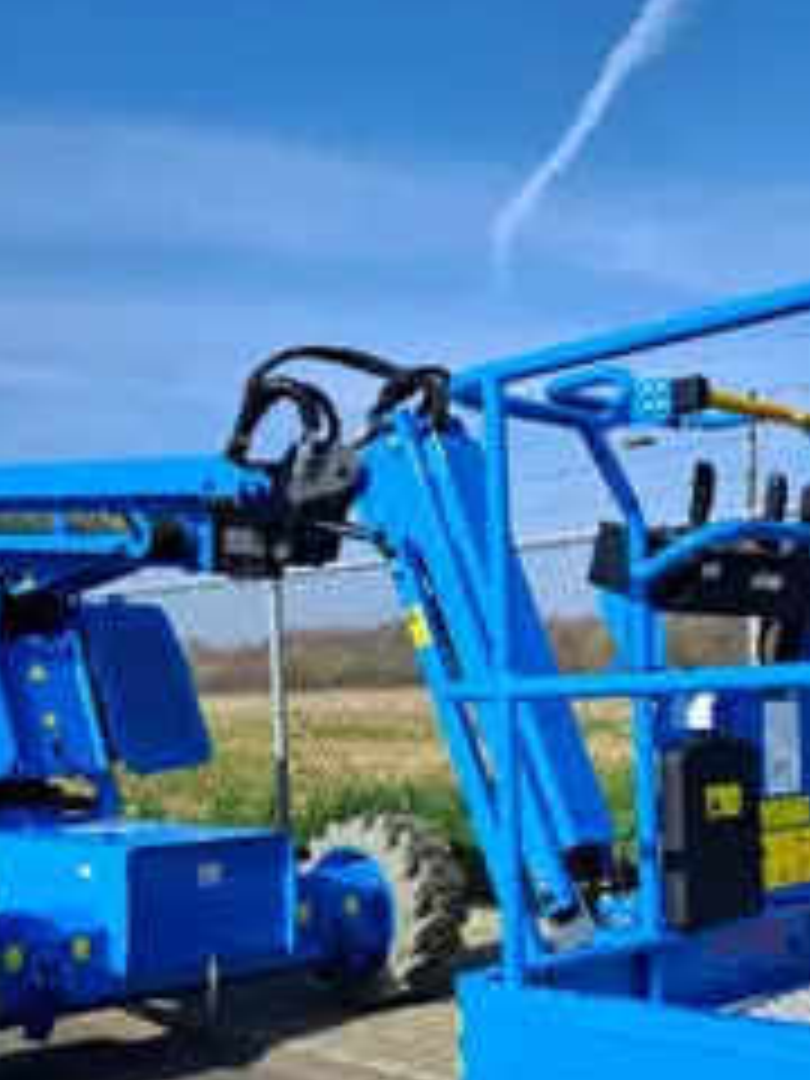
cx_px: 450
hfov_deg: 31.5
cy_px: 756
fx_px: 1435
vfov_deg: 40.5
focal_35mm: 46
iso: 50
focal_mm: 5.54
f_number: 1.8
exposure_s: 1/1376
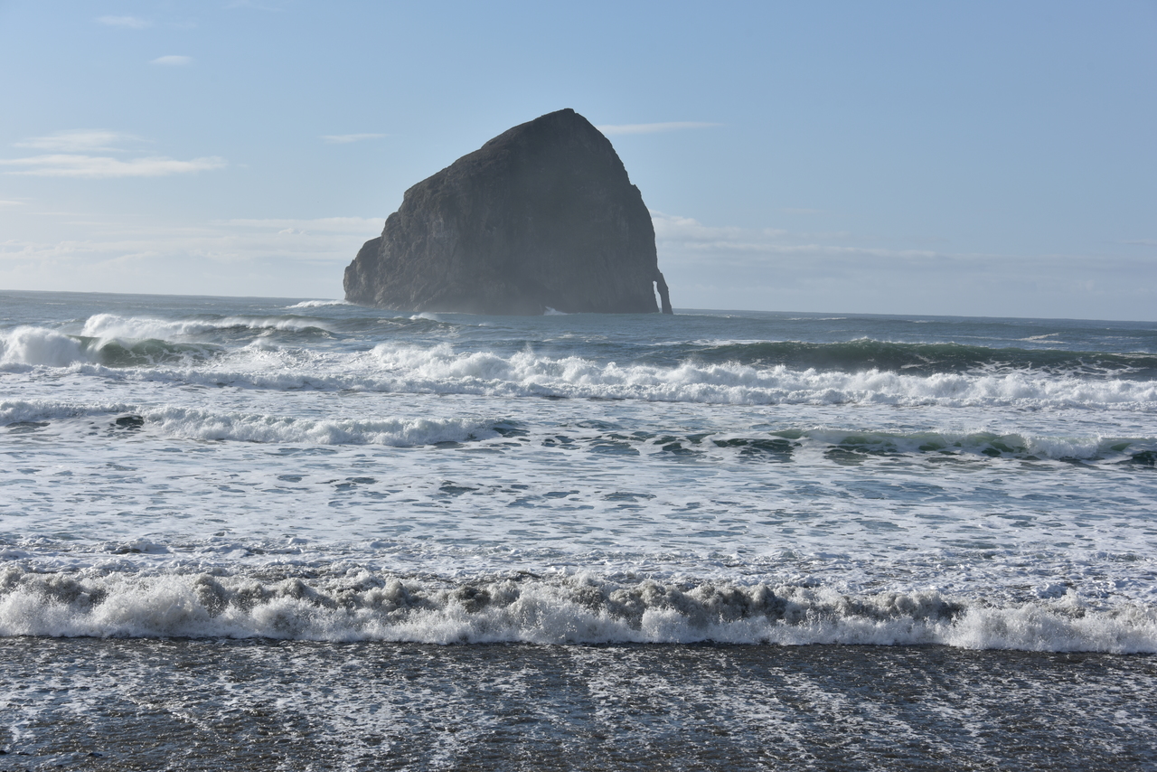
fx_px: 2314
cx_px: 578
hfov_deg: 28.1
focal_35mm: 72
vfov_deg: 18.9
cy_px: 386
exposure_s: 1/400
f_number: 10
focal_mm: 72
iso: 100
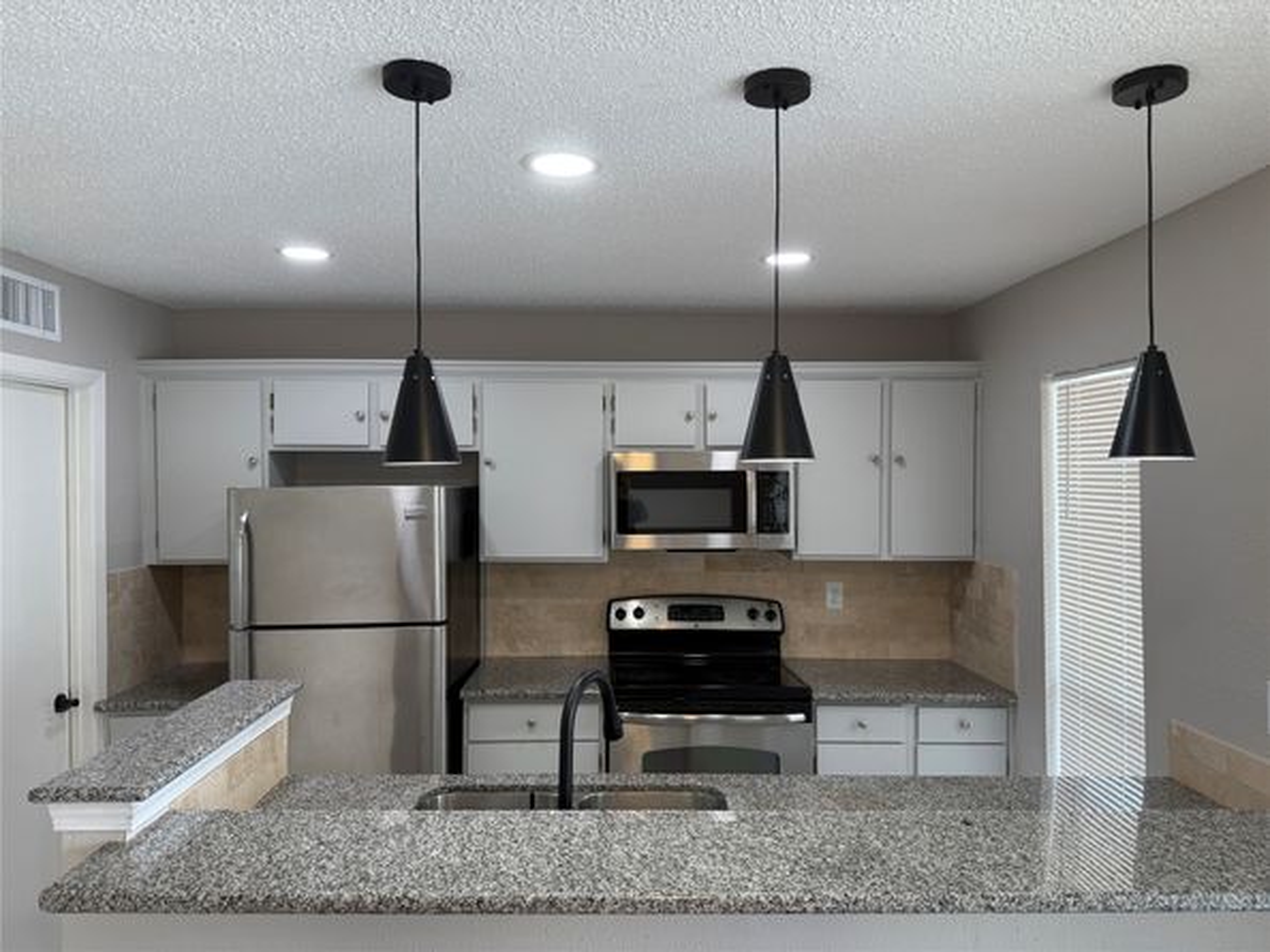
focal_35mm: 24
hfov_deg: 71.6
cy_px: 476
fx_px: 880
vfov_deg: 56.8
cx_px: 635
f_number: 1.78
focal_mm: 6.76
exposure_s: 1/145
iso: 100
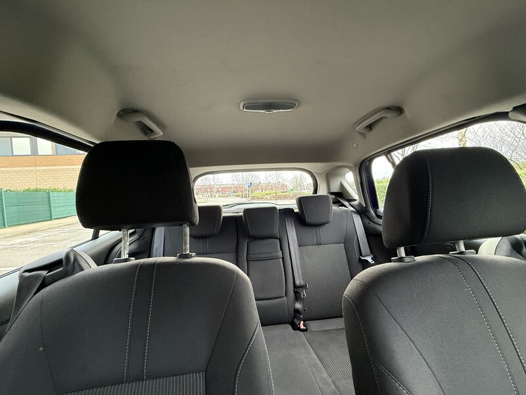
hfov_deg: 102.1
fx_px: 213
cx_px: 263
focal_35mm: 14
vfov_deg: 85.7
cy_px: 198
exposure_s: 1/60
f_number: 2.2
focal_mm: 2.22
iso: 400
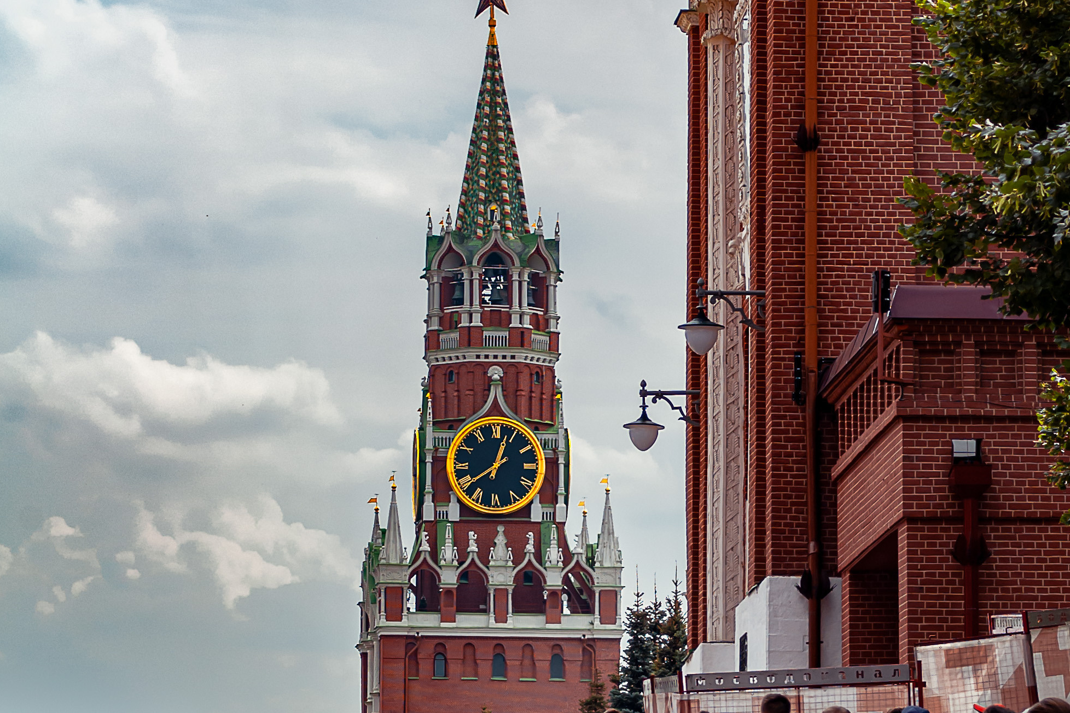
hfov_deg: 10.1
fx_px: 6033
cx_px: 535
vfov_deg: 6.8
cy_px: 560
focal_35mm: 203
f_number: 7.1
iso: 200
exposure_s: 1/800
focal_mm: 90
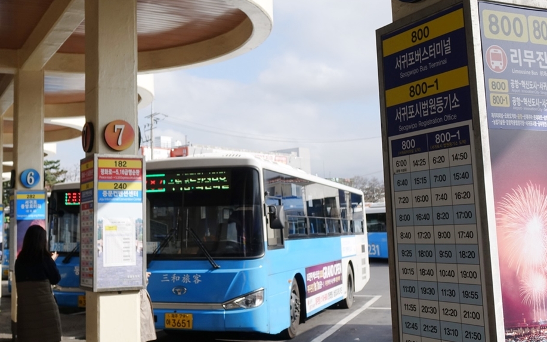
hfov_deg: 41.7
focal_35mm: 48
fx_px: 716
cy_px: 133
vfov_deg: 26.8
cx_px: 225
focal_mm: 13.1
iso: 100
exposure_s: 1/800
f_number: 4
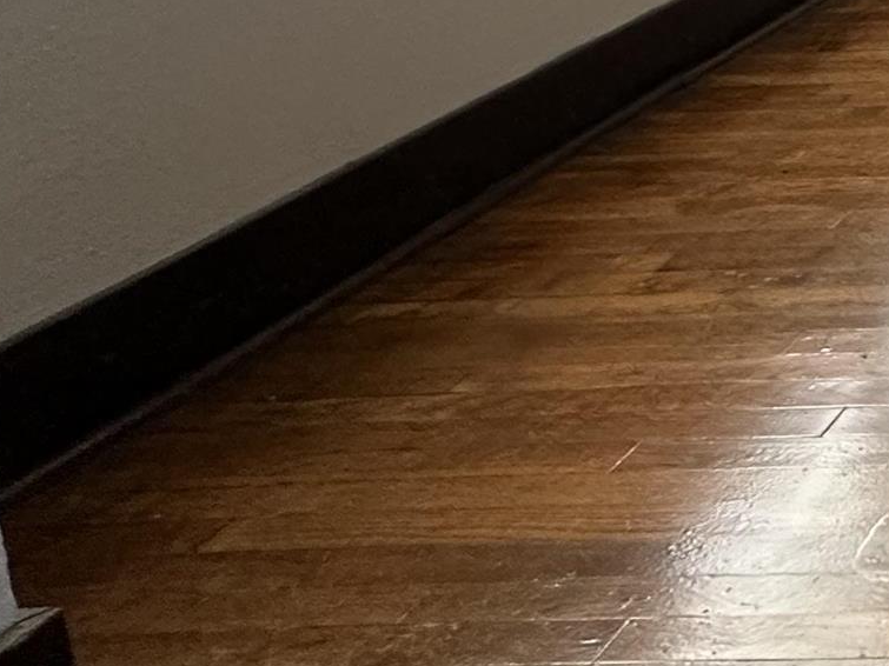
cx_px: 1678
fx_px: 1464
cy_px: -287
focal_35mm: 57
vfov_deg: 22.0
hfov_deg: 20.6
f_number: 2.2
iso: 250
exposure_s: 1/120
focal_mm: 2.22
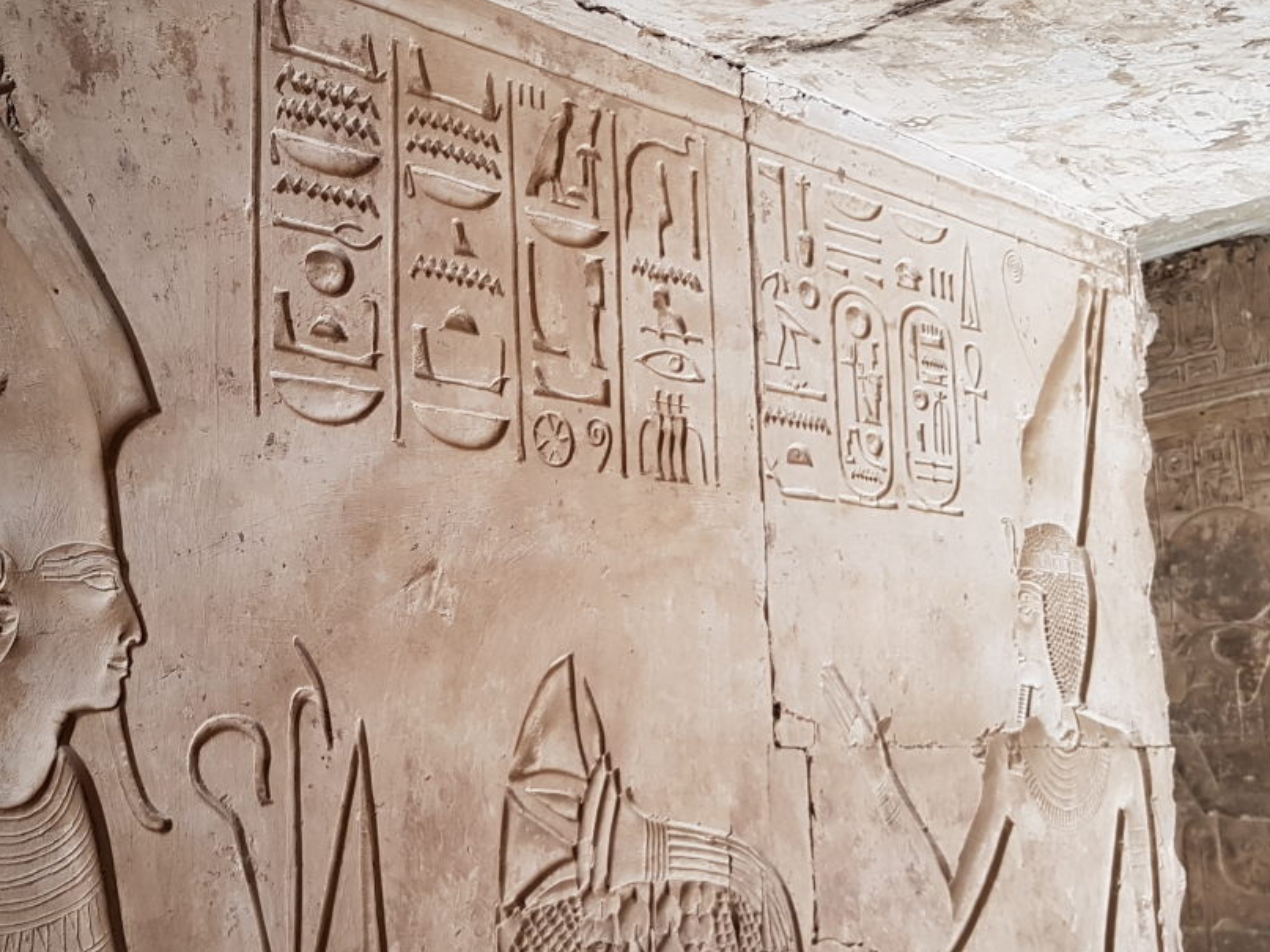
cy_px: 555
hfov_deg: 54.7
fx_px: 1211
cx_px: 472
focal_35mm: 33
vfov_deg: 42.8
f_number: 1.7
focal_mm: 4.2
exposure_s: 1/100
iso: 64
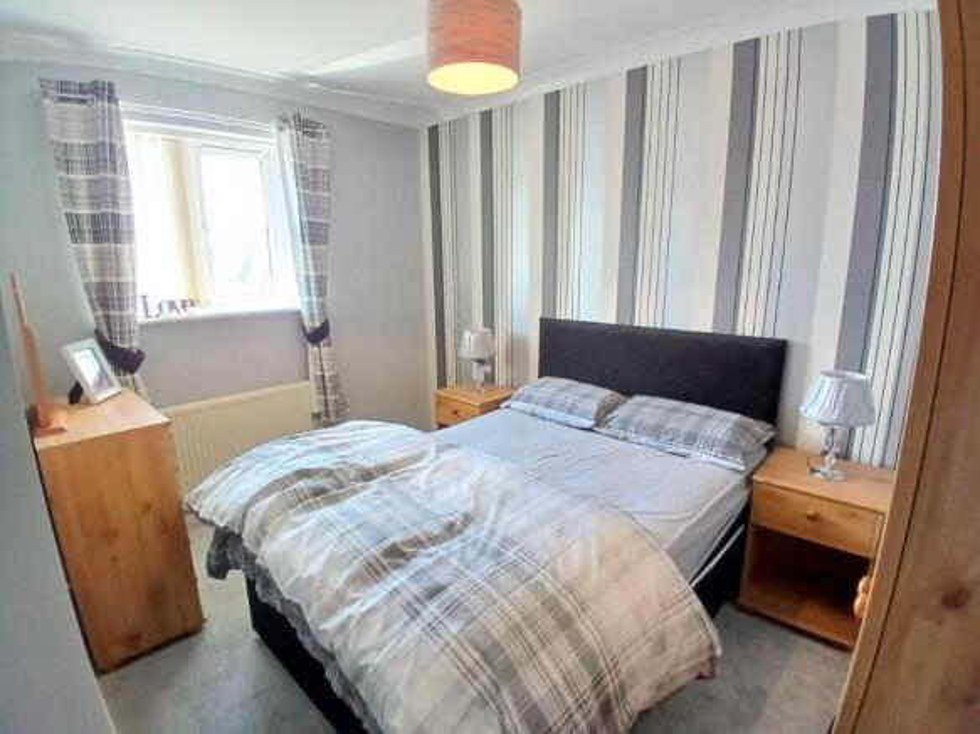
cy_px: 367
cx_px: 490
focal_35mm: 17
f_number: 2.2
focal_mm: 1.4
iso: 250
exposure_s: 1/33.3
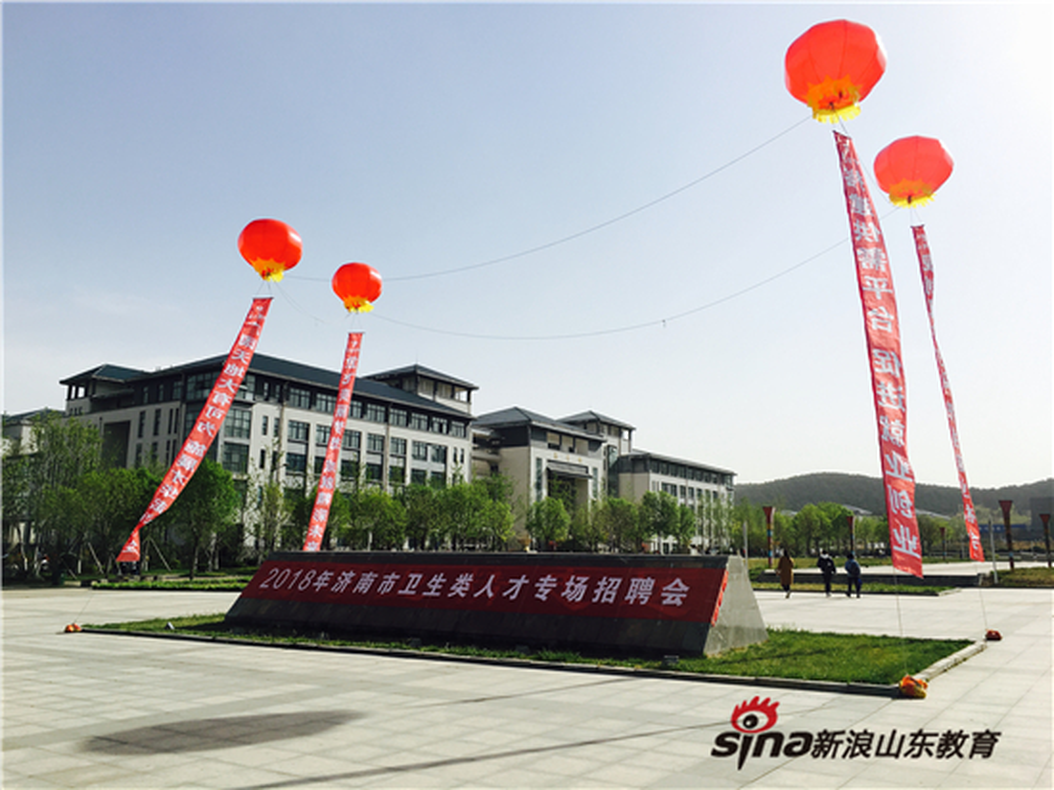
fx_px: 883
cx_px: 527
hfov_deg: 61.7
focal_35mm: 29
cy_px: 395
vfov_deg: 48.2
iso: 25
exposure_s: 1/1789
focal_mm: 4.15
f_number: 2.2
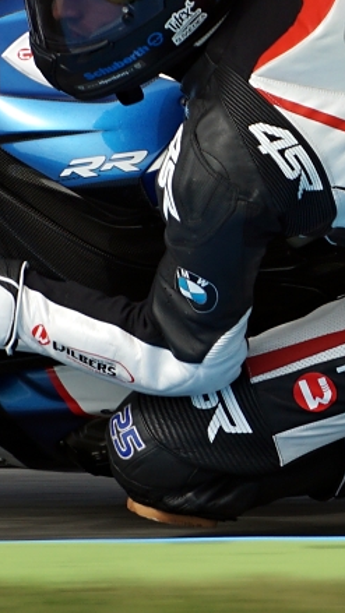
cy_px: 284
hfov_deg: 1.1
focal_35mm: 1145
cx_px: 182
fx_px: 18618
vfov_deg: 1.9
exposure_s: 1/320
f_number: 7.1
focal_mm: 250
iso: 100
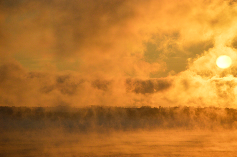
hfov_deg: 8.9
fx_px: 1529
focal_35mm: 232
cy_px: 78
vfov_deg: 5.9
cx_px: 118
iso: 100
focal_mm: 155
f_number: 6
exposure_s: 1/640
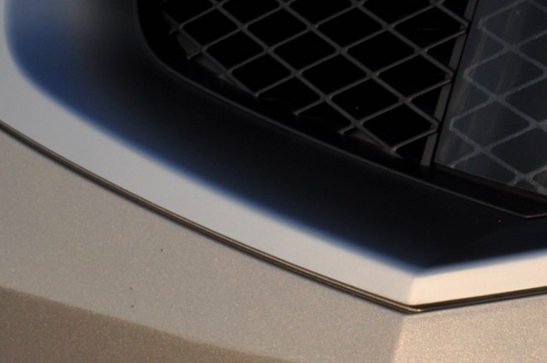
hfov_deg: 9.5
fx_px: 3141
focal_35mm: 207
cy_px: -247
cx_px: 939
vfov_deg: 6.5
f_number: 13
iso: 200
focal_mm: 35
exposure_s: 1/640
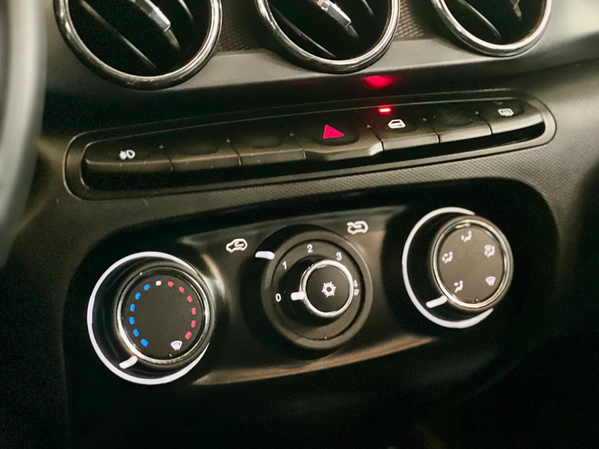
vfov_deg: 19.1
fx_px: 1332
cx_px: 300
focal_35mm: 77
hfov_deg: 25.3
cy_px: 224
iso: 2000
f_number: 2.8
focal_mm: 9
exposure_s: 1/15
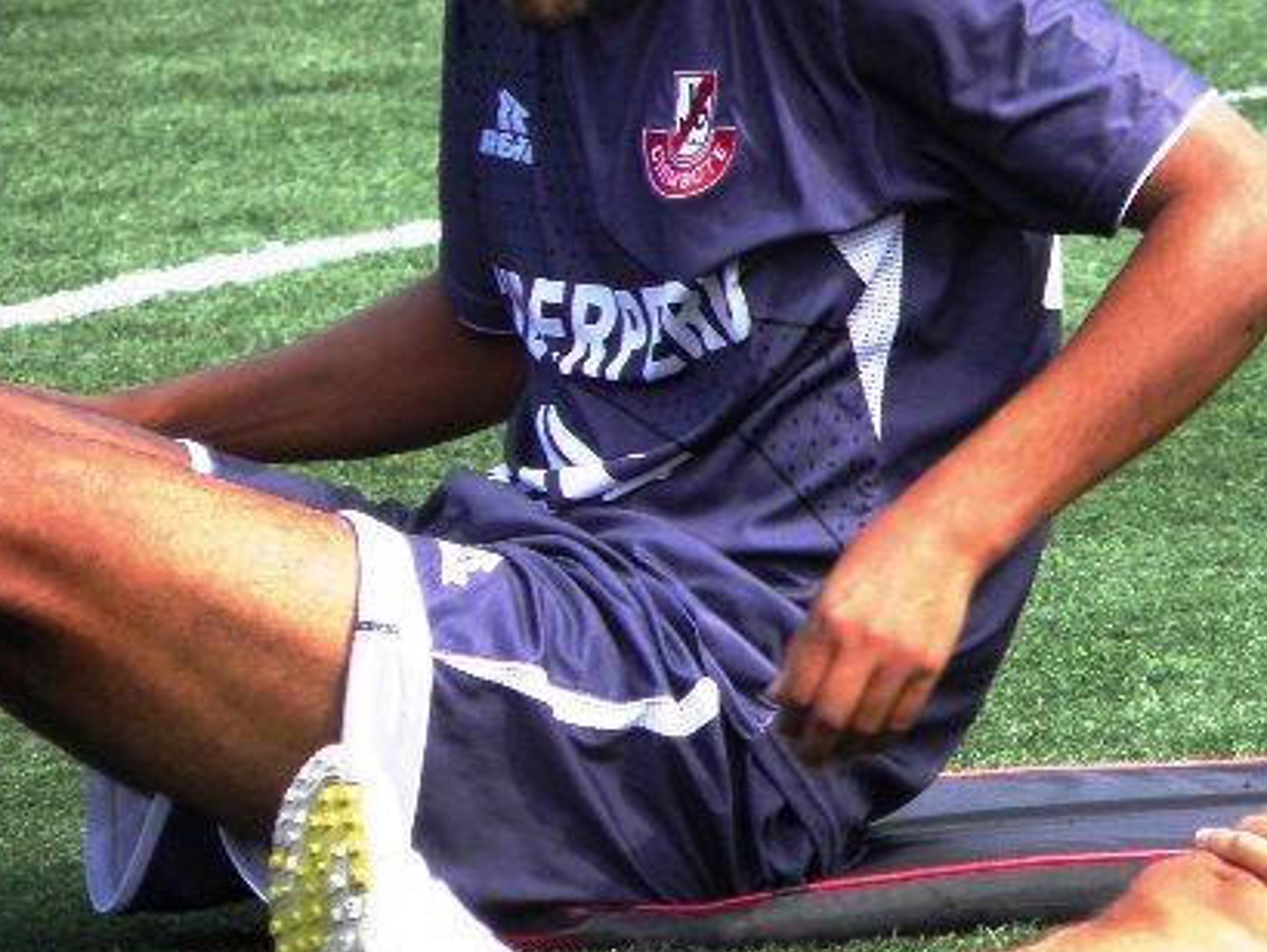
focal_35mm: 1426
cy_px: 284
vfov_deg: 1.0
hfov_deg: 1.4
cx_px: 1020
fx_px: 52224
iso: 100
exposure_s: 1/320
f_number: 5.4
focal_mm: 131.2
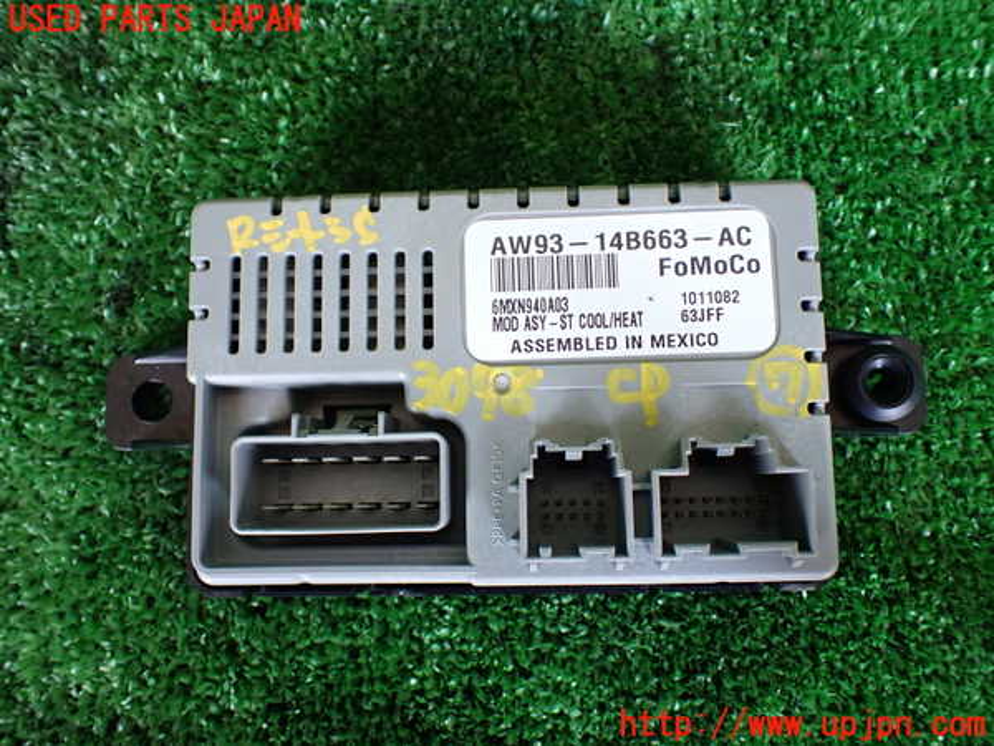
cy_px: 373
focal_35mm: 30
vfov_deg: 46.8
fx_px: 861
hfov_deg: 60.0
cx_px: 497
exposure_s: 1/125
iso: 320
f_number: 2.3
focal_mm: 5.4
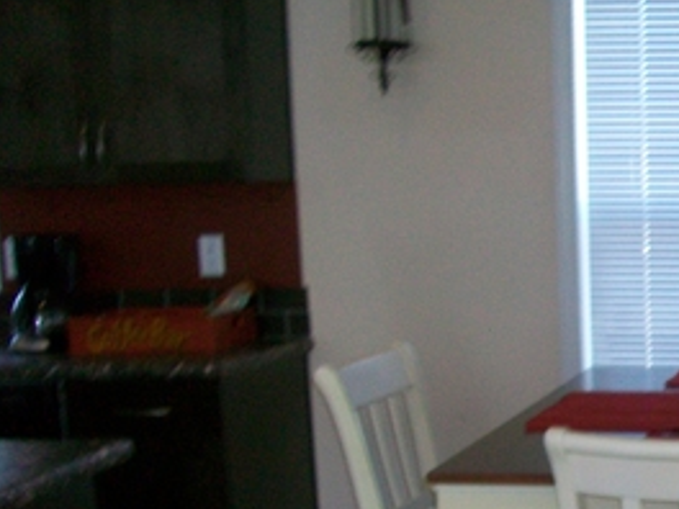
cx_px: 783
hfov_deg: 24.0
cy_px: 478
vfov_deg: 19.2
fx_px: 1471
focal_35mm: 75
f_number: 2.8
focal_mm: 5.7
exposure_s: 1/60
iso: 120
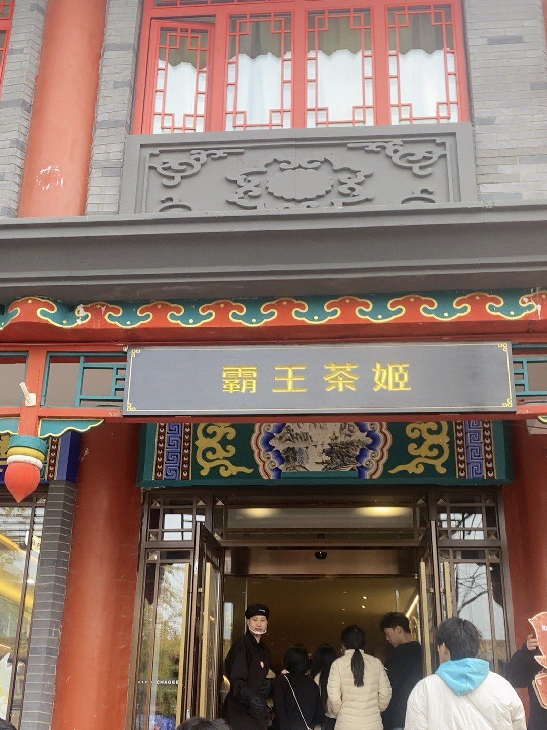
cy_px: 365
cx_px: 274
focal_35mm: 27
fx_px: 569
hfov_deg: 51.4
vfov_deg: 65.3
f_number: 1.8
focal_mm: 4.25
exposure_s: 1/49
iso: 32
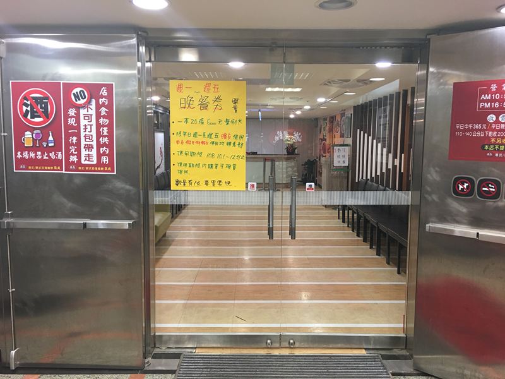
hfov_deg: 61.7
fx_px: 423
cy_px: 190
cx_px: 252
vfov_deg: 48.2
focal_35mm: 29
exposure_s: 1/15
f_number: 2.2
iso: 50
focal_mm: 4.15
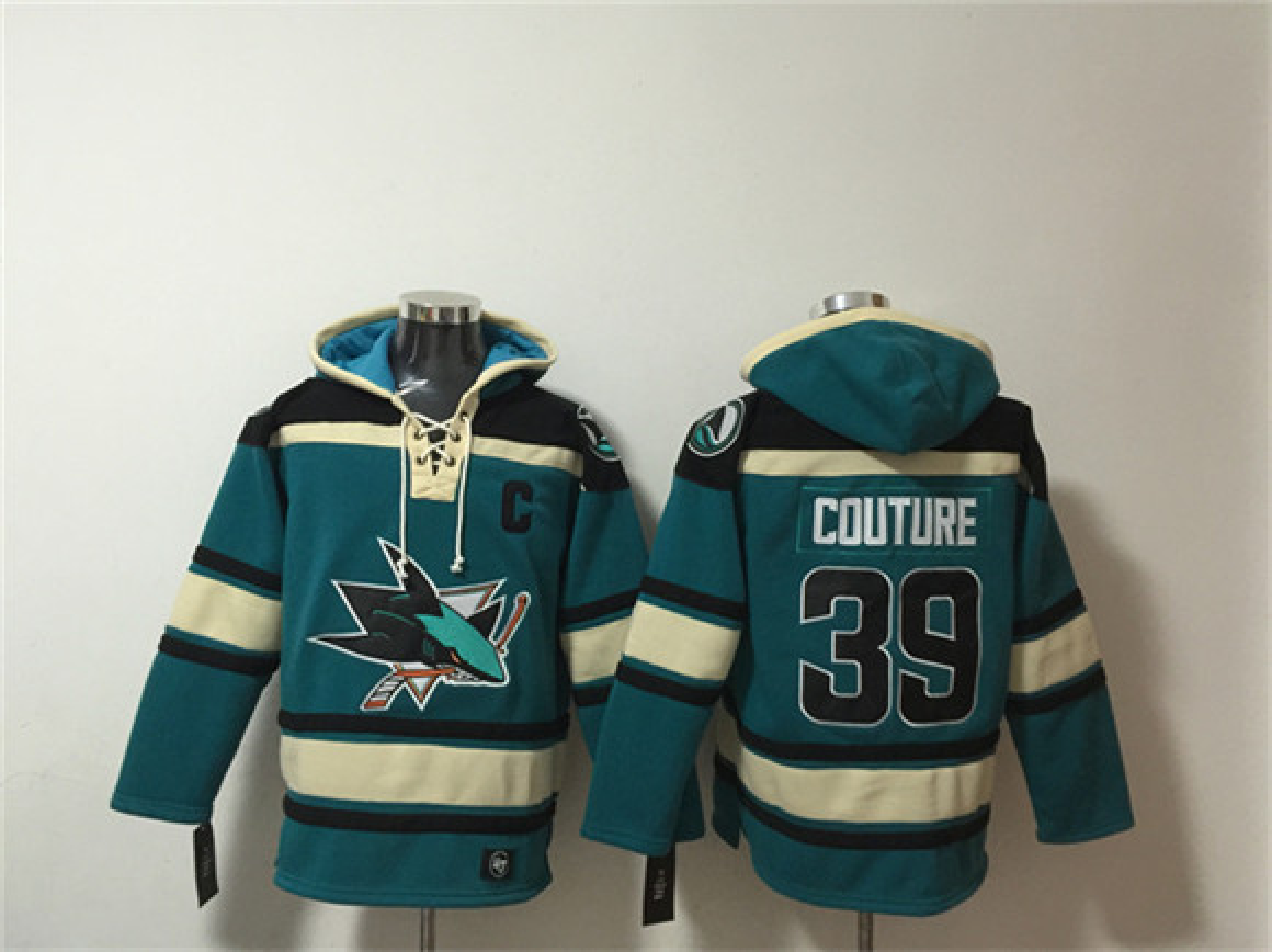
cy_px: 476
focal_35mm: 29
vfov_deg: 48.2
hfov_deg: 61.7
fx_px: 1065
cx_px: 636
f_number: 2.2
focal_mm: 4.15
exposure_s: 1/10
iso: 125
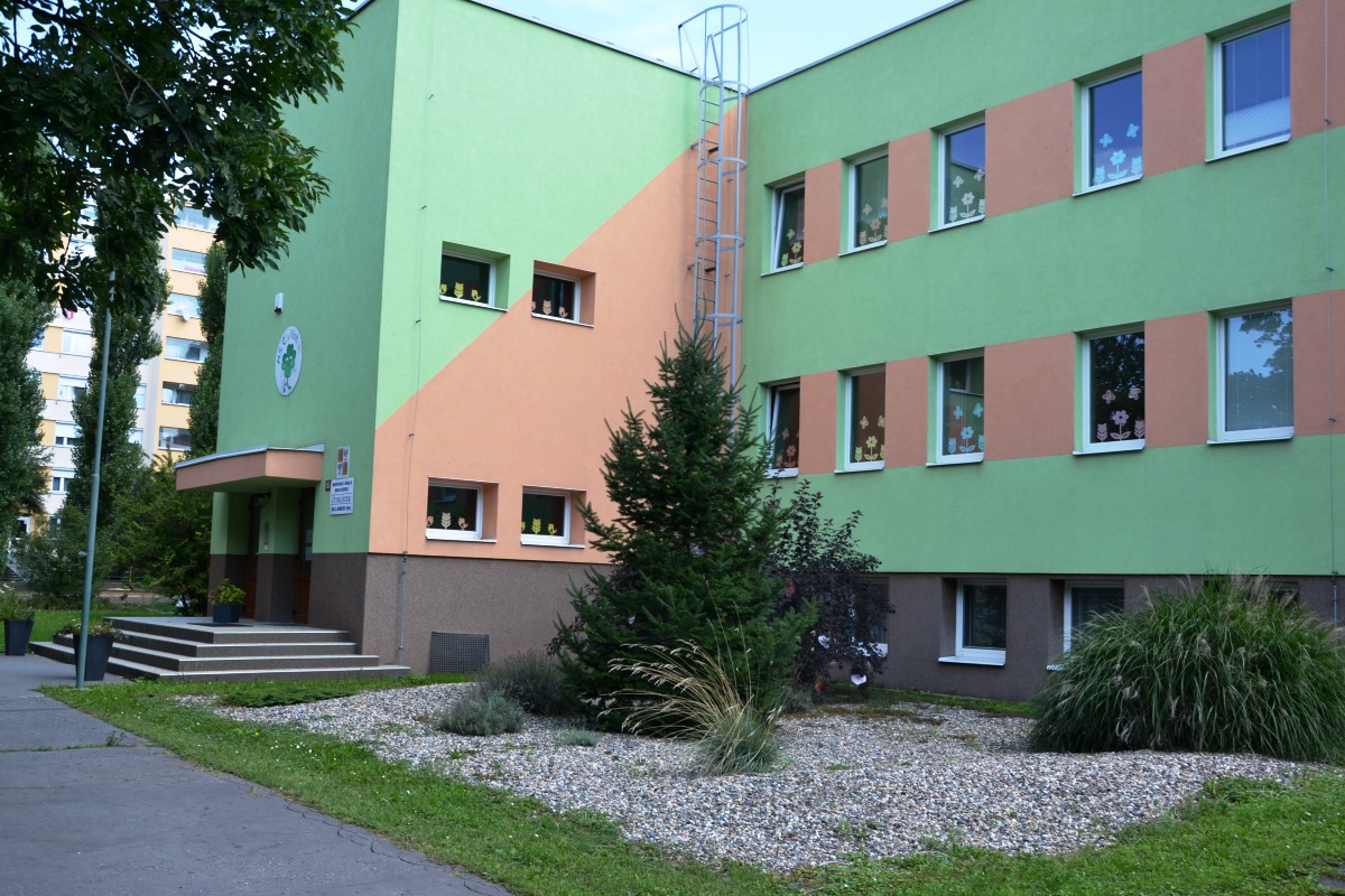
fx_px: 1233
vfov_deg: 40.0
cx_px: 672
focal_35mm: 33
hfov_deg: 57.2
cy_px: 448
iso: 100
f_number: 5.6
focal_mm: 22
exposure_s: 1/125
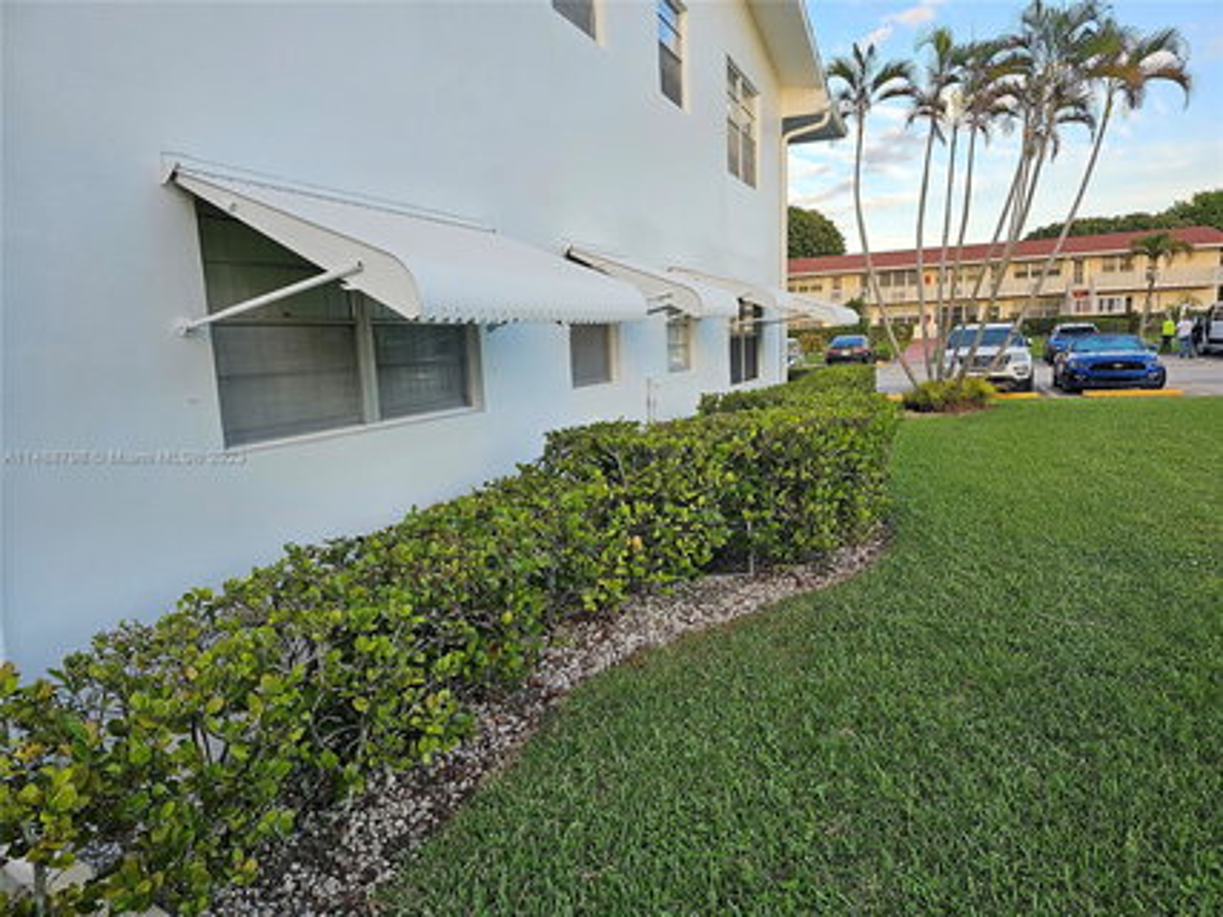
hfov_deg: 73.9
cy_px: 458
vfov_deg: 58.9
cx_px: 612
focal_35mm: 23
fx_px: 812
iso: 16
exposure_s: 1/180
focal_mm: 6.3
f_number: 1.7
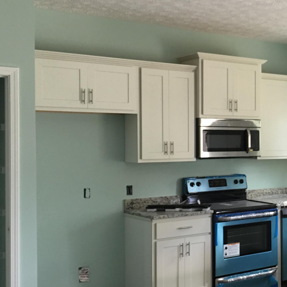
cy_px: 151
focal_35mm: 56
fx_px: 525
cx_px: 292
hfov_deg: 28.5
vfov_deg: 30.6
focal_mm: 4.15
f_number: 2.2
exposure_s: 1/15
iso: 50
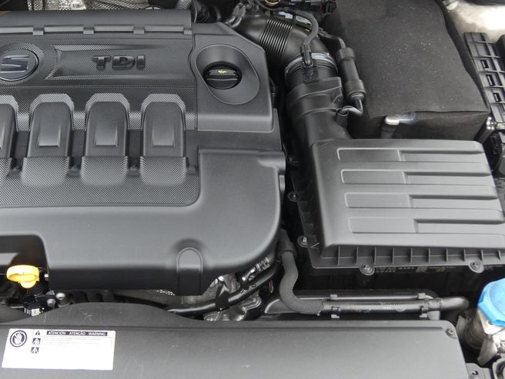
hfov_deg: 47.4
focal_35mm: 39
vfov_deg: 36.4
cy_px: 120
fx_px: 569
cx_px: 186
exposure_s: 1/80
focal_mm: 4.4
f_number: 3
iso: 80
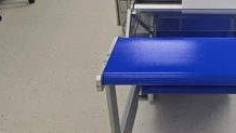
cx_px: 195
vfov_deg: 24.0
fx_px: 288
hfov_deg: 42.2
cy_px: -21
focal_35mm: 46
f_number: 1.7
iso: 125
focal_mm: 6.3
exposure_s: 1/120
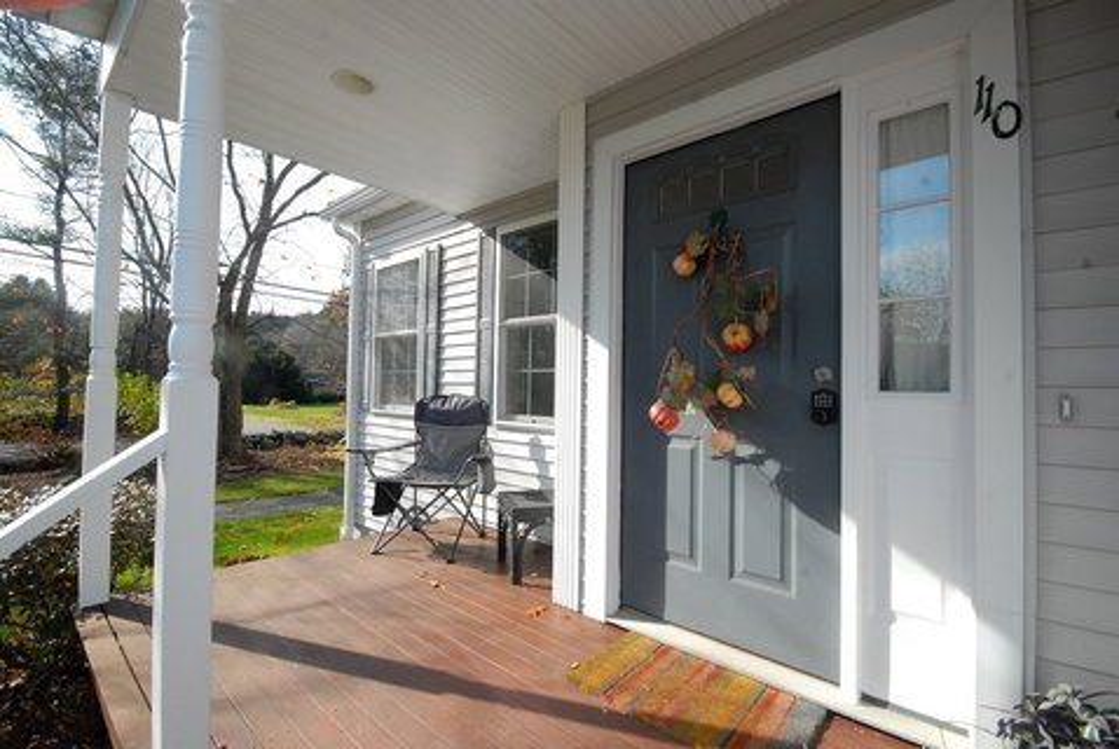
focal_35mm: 15
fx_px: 467
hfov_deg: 100.3
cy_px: 374
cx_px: 560
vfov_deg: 77.5
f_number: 11
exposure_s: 1/125
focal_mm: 10
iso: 400
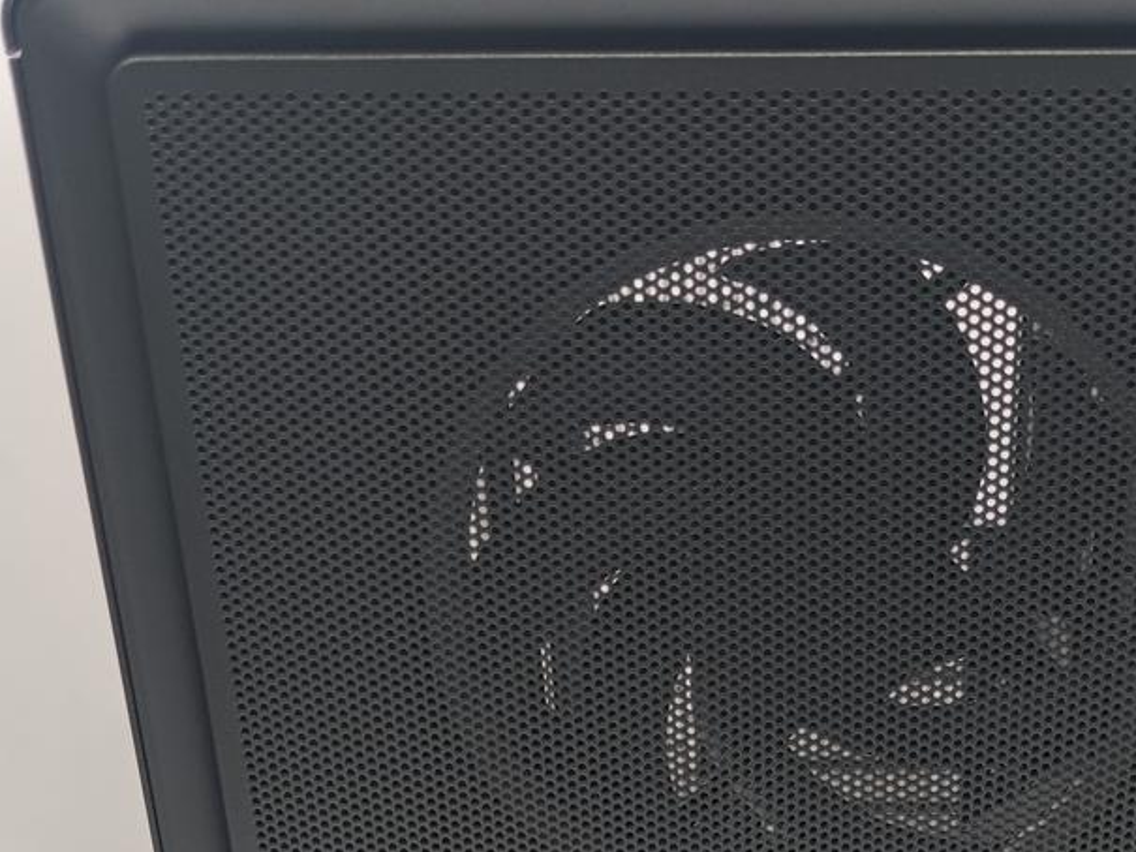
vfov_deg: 22.1
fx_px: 2035
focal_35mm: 62
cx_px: 807
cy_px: 994
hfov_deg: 30.8
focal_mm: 6.78
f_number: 1.85
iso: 79
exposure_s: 1/100
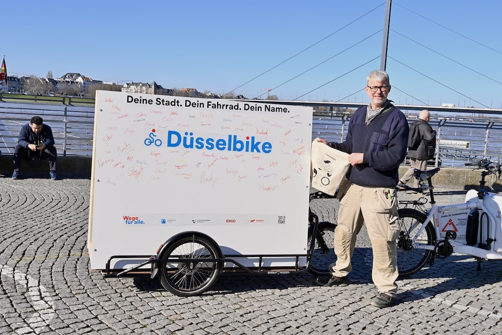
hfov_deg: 50.7
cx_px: 251
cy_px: 168
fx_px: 530
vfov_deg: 35.1
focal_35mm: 38
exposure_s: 1/100
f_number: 11
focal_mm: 38
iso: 100
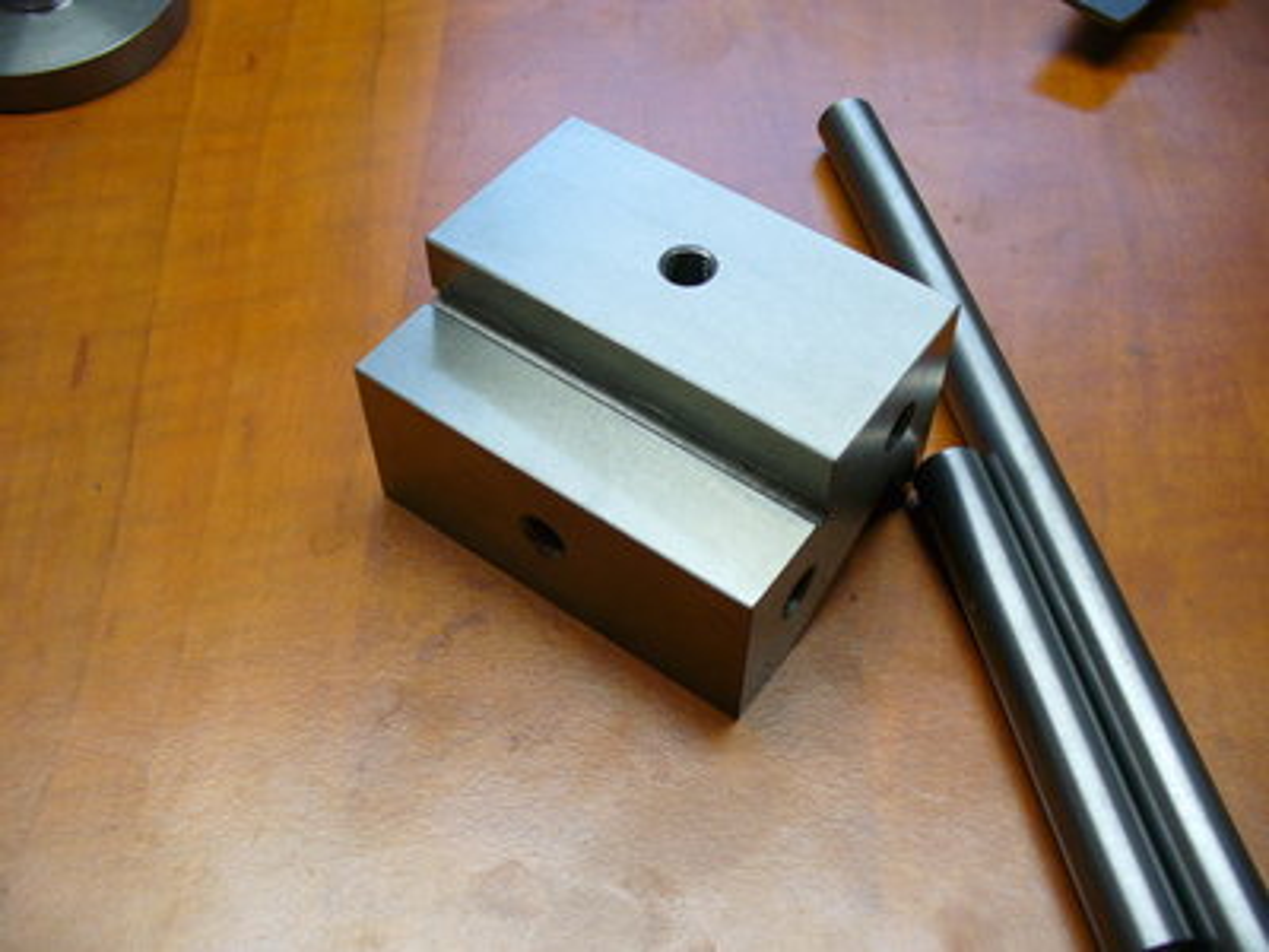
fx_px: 1356
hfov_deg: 50.1
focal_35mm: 37
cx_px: 634
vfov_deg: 38.7
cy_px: 476
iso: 125
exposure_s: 1/30
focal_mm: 6.1
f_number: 2.8
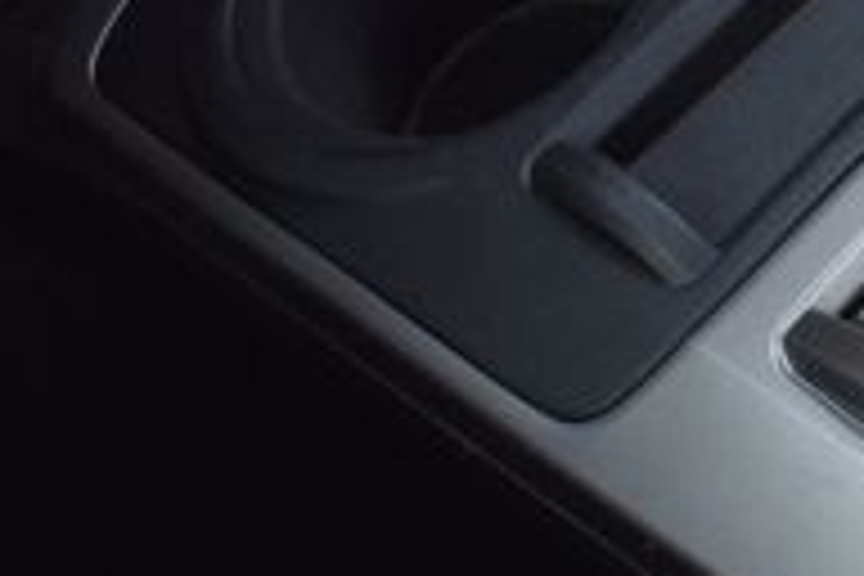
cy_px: 232
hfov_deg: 19.7
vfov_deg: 15.2
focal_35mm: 90
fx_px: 2160
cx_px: 1292
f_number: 3.5
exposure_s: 1/250
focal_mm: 18
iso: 400
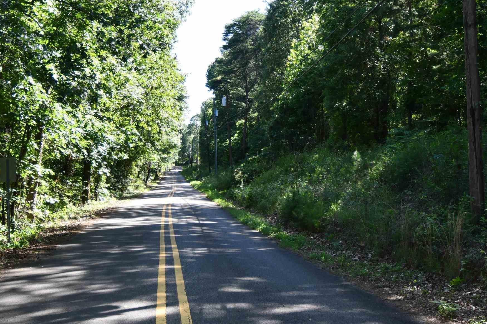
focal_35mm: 49
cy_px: 99
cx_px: 196
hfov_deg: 40.2
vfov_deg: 27.3
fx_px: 663
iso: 125
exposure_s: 1/250
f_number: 4
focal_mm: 19
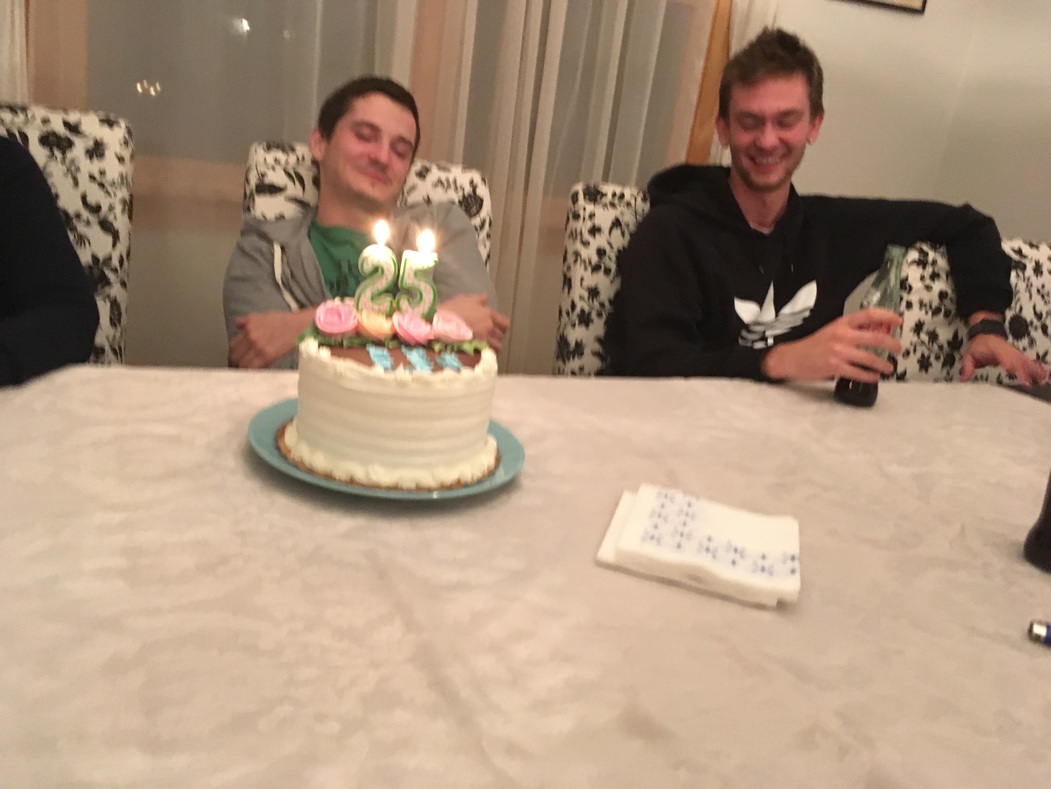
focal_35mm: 29
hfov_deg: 61.7
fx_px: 880
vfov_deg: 48.2
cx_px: 526
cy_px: 394
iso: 250
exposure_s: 1/15
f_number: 2.2
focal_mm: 4.15
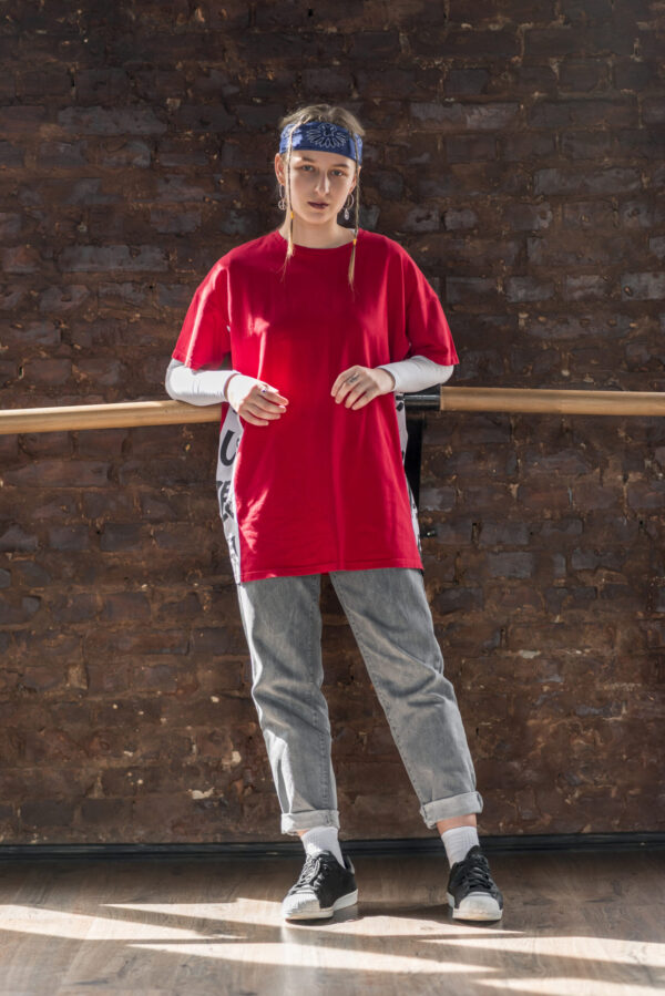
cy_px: 498
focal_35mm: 85
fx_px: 2353
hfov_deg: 16.1
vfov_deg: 23.9
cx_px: 332
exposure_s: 1/400
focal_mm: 85
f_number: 2.8
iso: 500
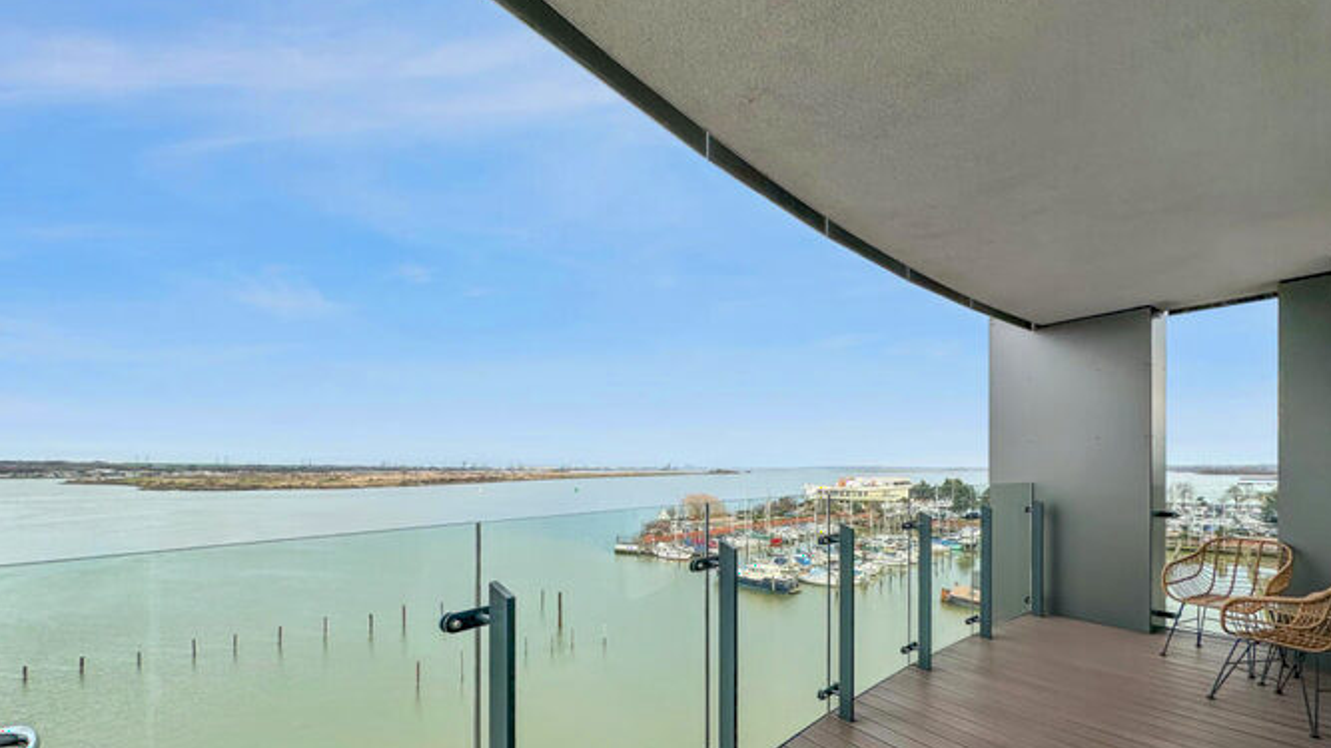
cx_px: 682
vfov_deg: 65.8
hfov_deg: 99.4
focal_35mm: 16
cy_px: 480
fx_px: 565
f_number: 2.2
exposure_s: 1/430
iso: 40
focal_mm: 2.22
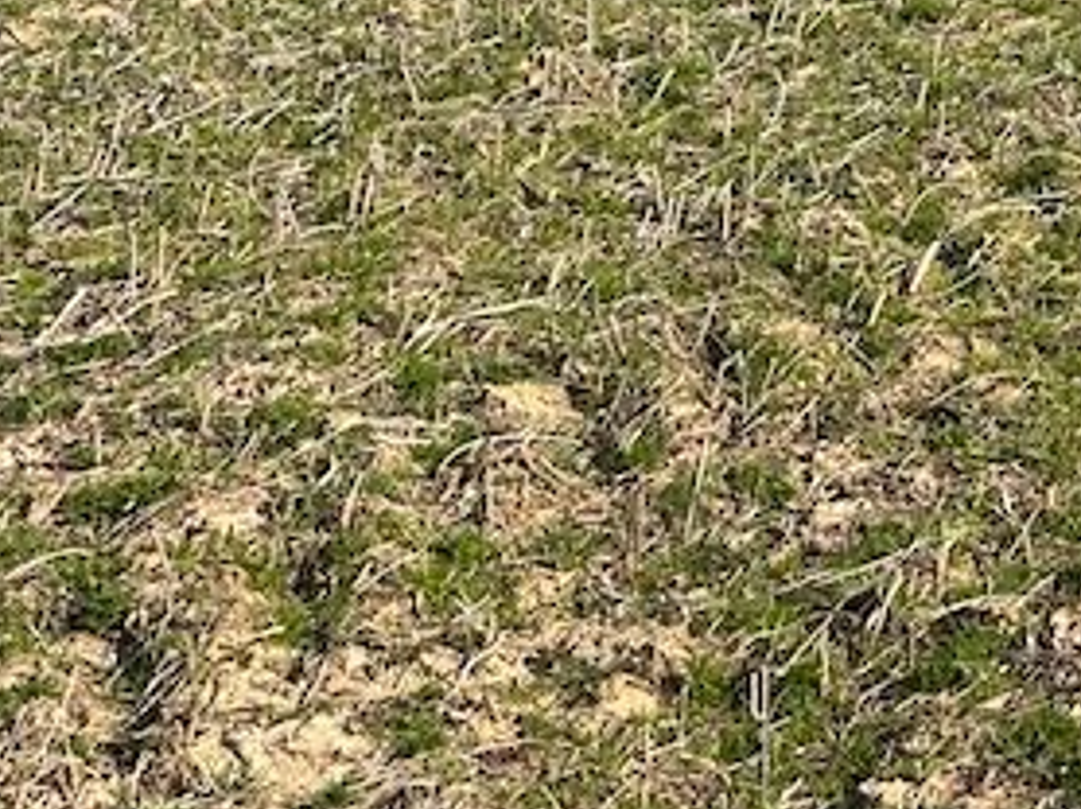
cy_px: -852
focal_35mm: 108
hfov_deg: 15.9
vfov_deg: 12.0
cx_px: 1859
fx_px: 3370
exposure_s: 1/3257
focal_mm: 5.1
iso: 32
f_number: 1.6
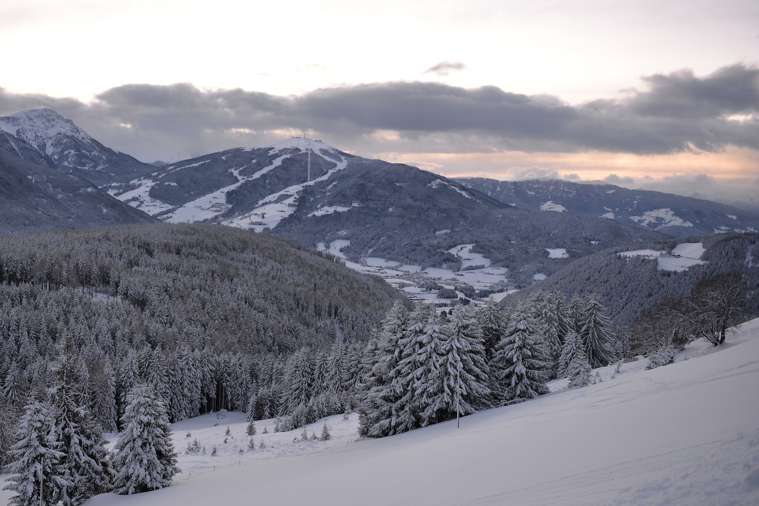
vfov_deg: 34.2
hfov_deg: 49.3
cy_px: 235
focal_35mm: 39
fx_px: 822
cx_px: 307
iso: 100
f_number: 2.8
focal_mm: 32
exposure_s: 1/40
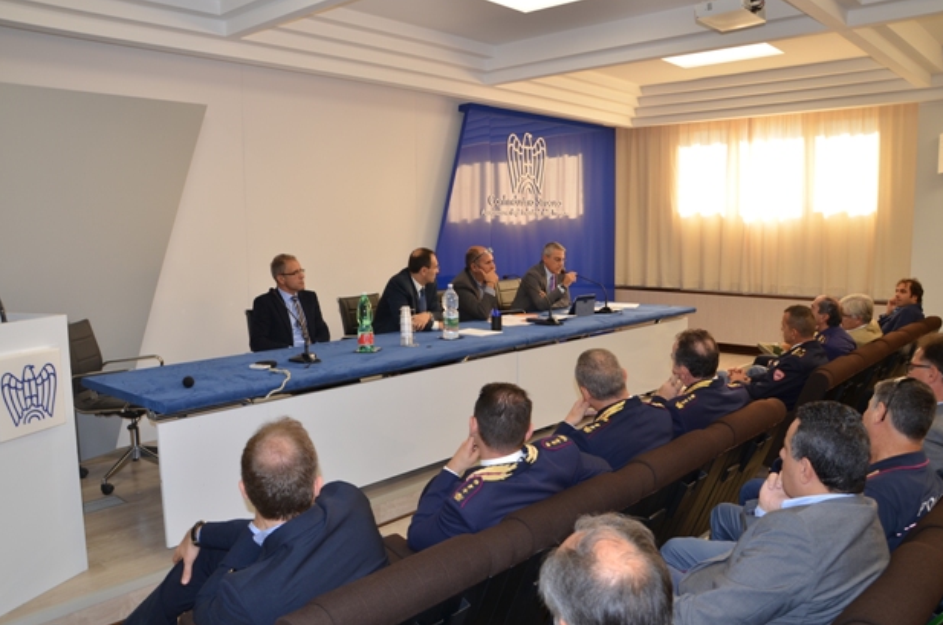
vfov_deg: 46.2
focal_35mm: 28
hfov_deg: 65.6
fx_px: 732
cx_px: 465
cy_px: 313
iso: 140
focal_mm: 18
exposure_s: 1/30
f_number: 5.6
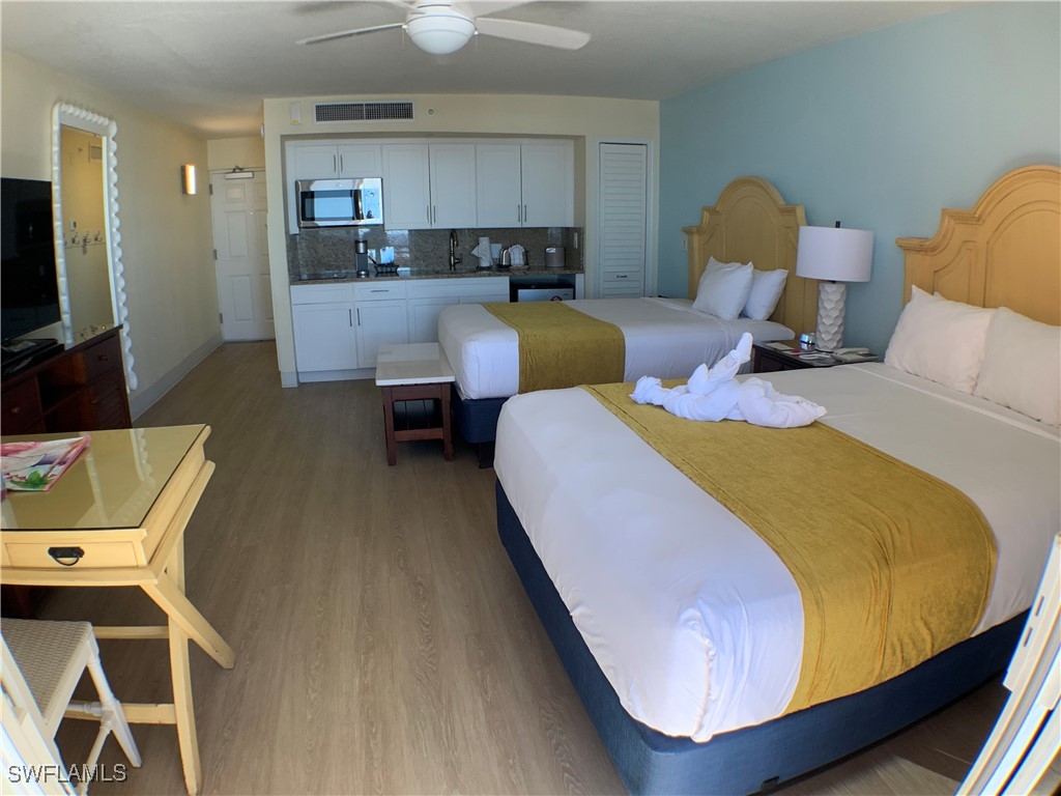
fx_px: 889
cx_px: 530
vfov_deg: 48.2
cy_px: 398
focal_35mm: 29
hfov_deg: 61.7
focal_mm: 3
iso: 64
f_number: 1.8
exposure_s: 1/120
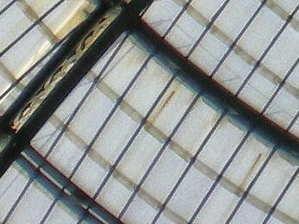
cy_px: -516
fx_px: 2271
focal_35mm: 263
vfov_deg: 5.2
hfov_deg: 6.9
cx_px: 820
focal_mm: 6.3
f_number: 4.6
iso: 100
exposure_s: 1/350
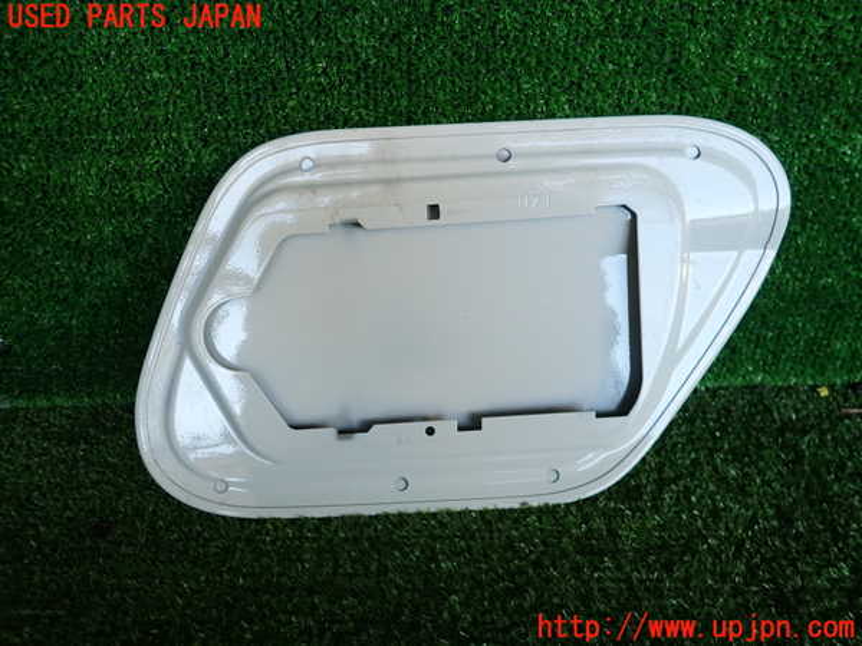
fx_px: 623
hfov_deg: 69.4
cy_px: 323
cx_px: 431
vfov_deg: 54.9
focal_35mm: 25
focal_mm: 4.5
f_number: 2
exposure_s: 1/60
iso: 125
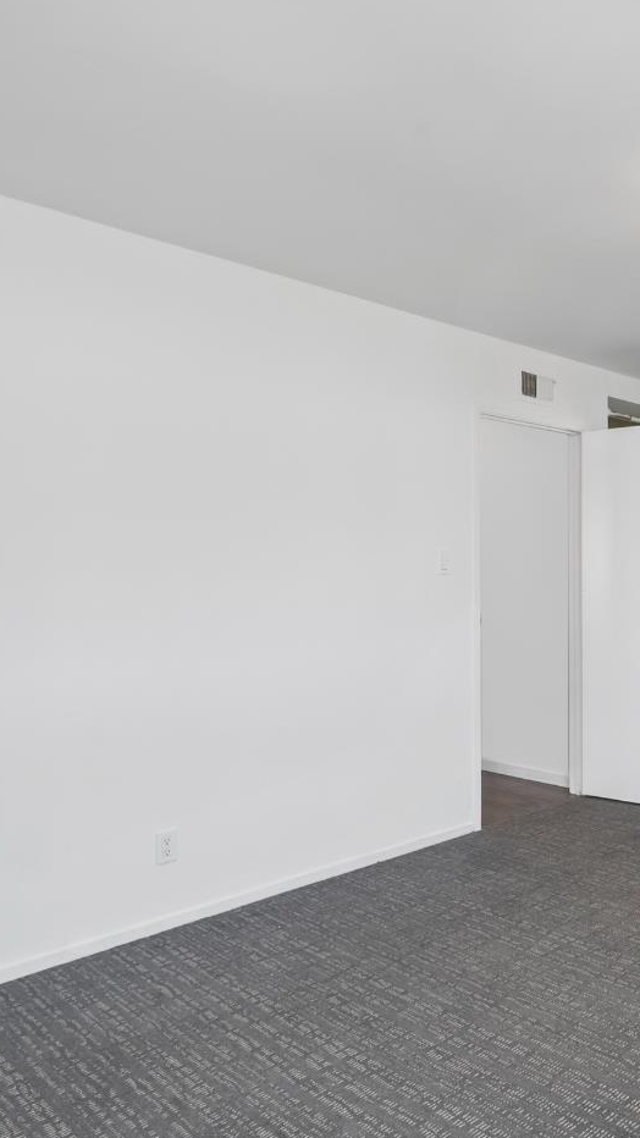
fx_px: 815
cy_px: 557
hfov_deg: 37.9
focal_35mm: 27
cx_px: 647
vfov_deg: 69.9
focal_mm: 16
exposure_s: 1/6
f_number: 9
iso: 400
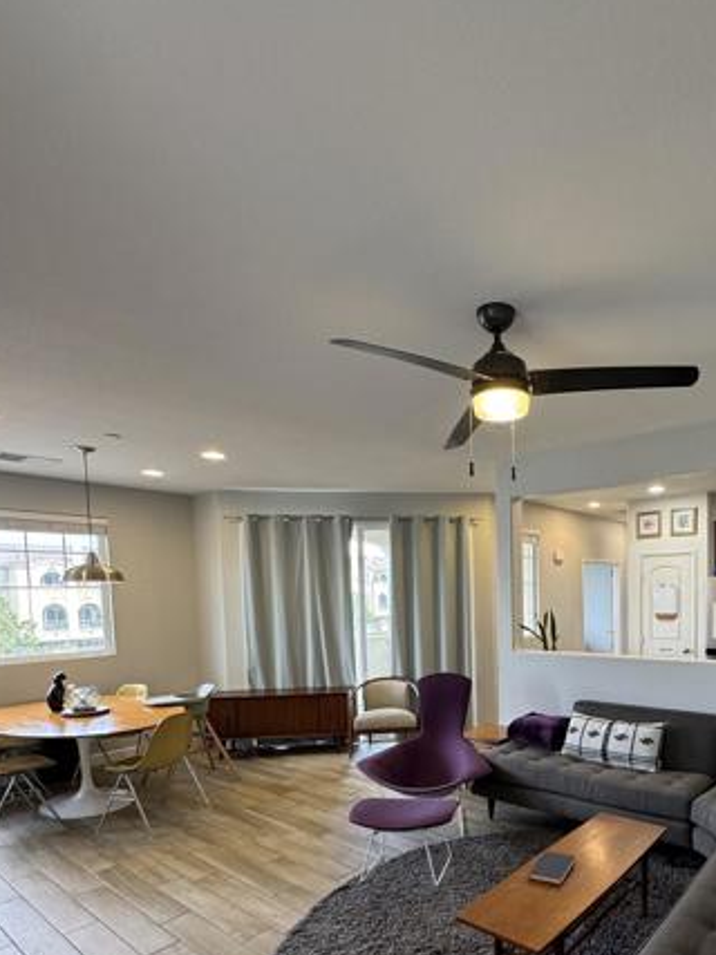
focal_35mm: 21
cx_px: 510
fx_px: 579
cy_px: 631
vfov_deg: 76.7
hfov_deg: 60.9
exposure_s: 1/120
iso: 200
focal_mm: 2.22
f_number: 2.2
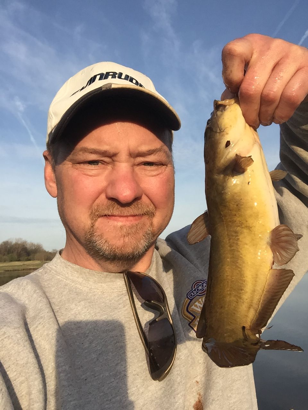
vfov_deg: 58.4
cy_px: 205
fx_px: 368
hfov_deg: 45.4
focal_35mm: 31
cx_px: 154
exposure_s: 1/1353
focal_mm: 2.65
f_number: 2.2
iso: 32
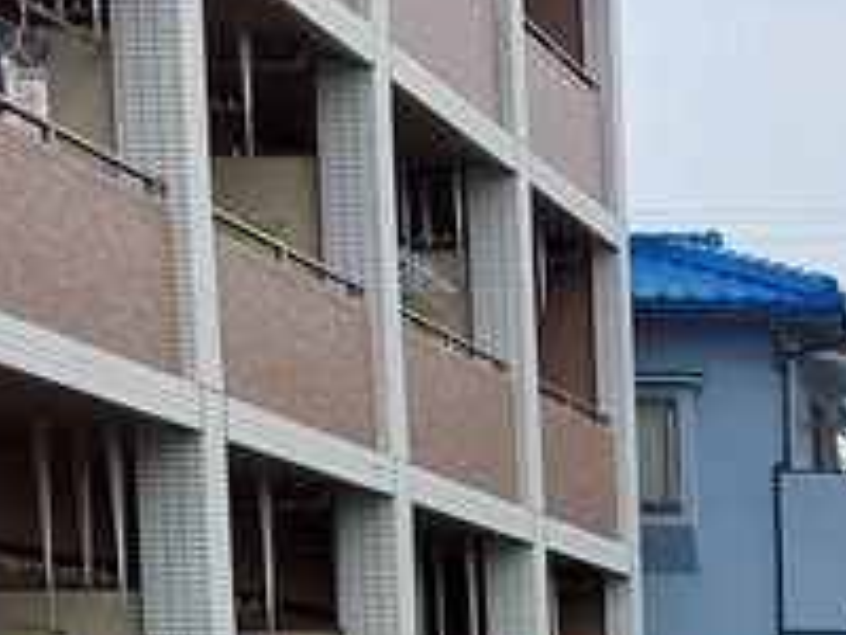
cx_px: 1379
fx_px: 2811
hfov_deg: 15.4
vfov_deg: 11.9
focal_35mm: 115
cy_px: 1139
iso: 25
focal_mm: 5.23
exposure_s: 1/618
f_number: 1.8
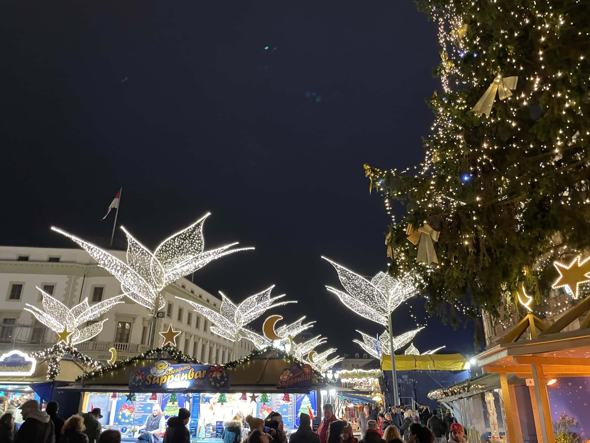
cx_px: 295
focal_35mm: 26
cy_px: 222
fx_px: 443
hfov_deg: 67.3
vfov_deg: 53.1
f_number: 1.6
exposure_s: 1/33
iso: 500
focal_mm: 4.2
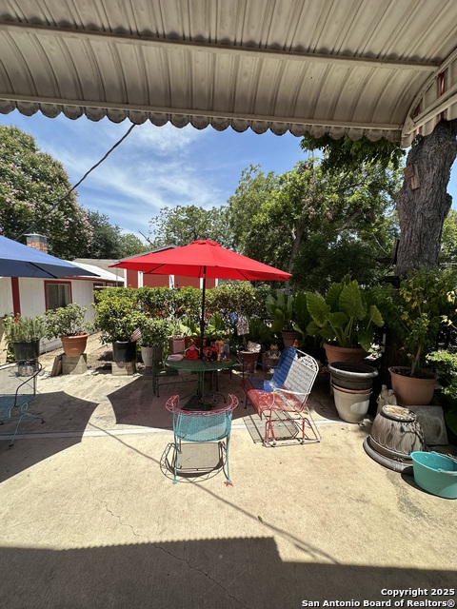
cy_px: 304
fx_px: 246
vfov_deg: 102.1
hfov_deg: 85.7
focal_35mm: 14
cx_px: 228
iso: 40
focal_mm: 2.22
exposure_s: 1/1182
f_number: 2.2
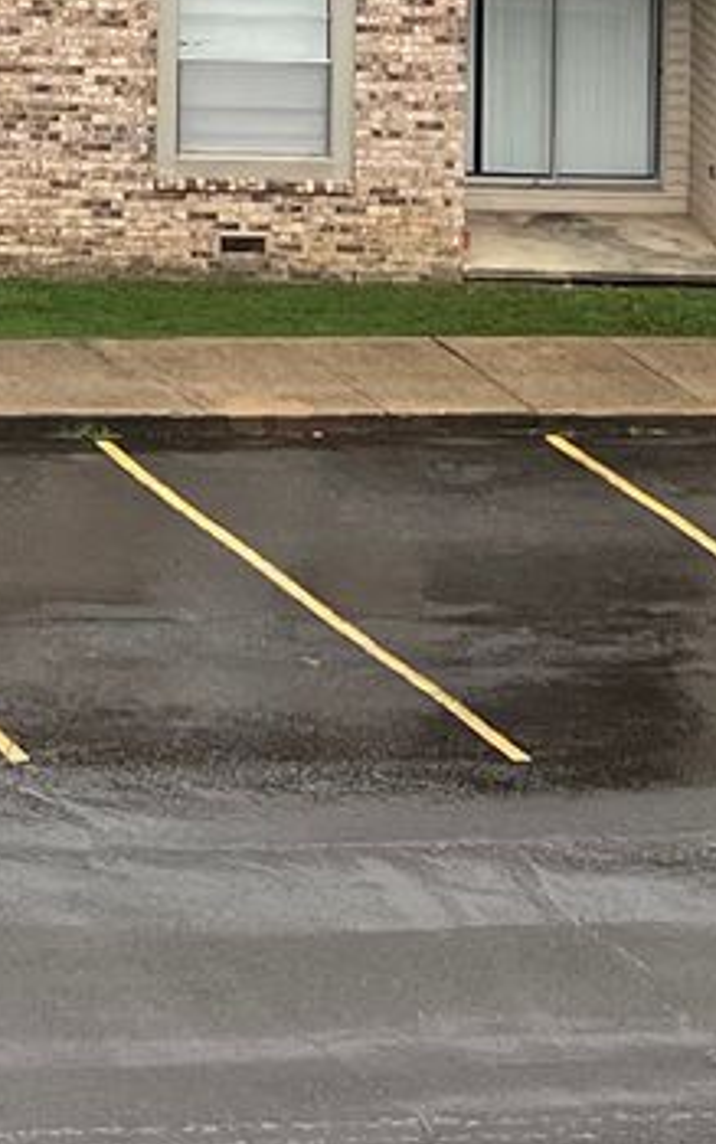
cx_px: -837
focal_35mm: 151
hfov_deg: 8.2
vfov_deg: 12.9
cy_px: -726
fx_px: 4711
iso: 50
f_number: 1.5
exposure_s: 1/567
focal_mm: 5.7
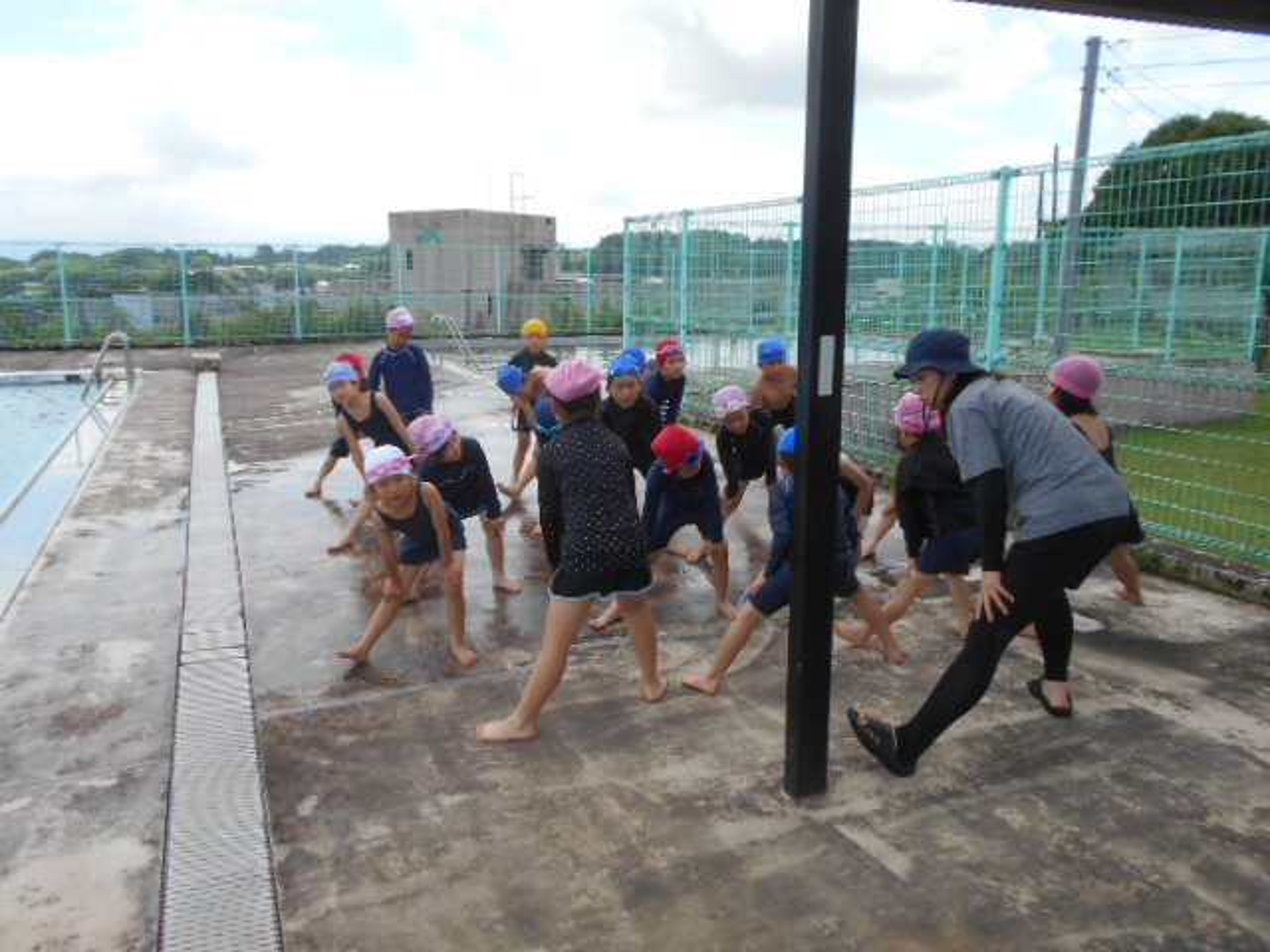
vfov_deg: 53.1
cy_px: 476
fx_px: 954
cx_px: 635
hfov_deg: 67.3
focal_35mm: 26
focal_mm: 4.6
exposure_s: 1/640
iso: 80
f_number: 3.2
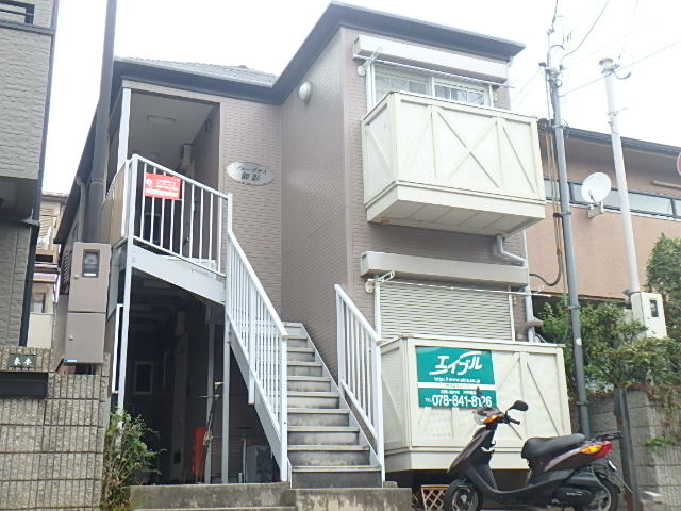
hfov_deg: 47.9
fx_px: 767
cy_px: 256
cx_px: 340
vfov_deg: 36.8
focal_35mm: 39
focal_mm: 6.9
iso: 160
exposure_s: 1/80
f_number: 5.1
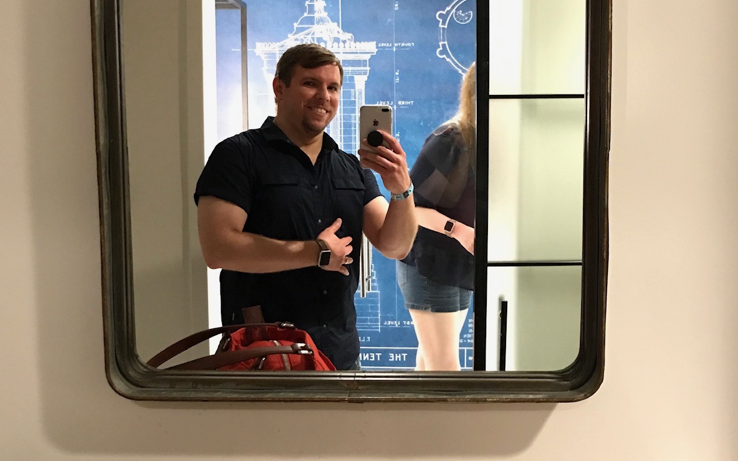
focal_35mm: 48
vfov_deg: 26.9
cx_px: 356
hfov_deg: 41.8
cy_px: 209
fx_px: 965
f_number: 1.8
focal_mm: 3.99
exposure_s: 1/5
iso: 80
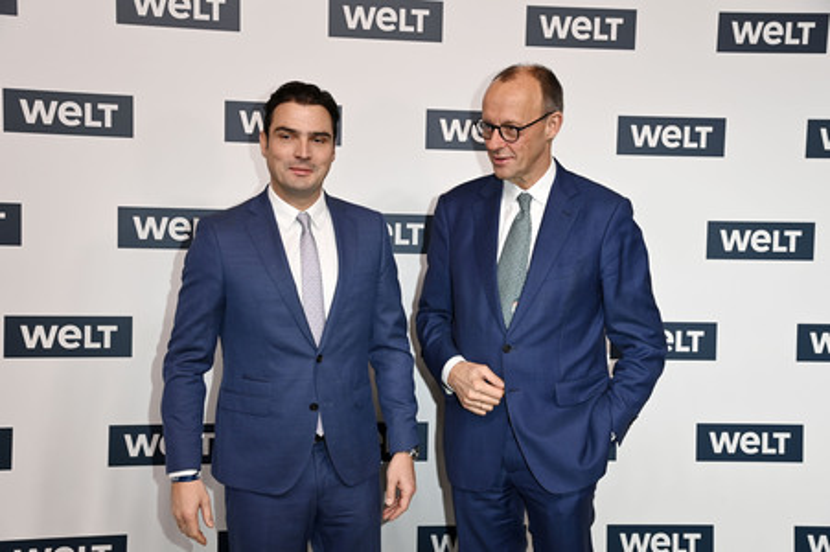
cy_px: 276
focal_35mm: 52
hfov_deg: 38.2
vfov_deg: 26.0
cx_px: 415
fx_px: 1198
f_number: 5.6
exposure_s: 1/250
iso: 1250
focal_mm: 52
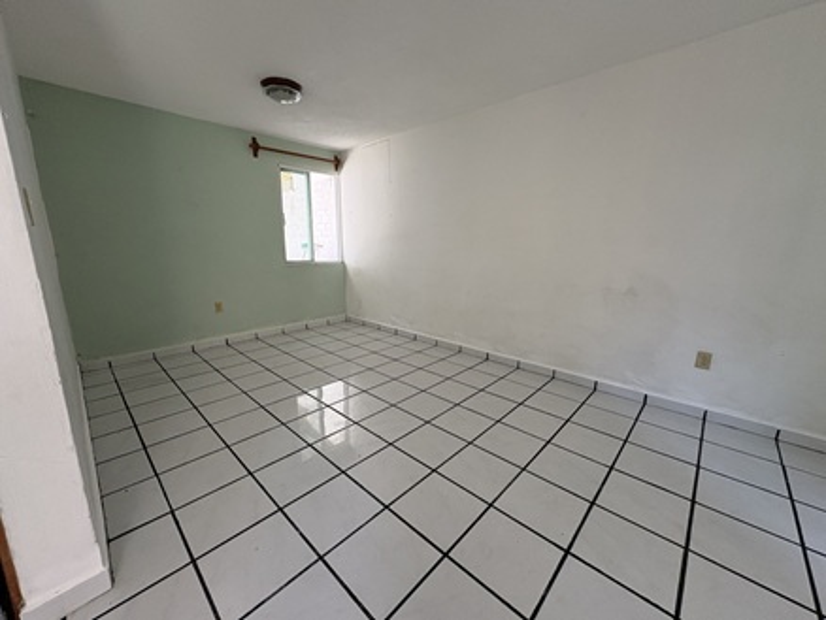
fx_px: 334
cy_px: 310
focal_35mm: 14
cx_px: 413
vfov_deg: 85.7
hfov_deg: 102.0
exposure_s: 1/99
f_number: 2.2
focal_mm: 2.22
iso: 160
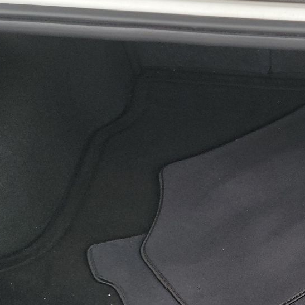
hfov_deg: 26.1
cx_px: 313
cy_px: 283
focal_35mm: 62
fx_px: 618
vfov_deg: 26.6
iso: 396
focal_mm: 6.7
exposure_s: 1/59
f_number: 1.8
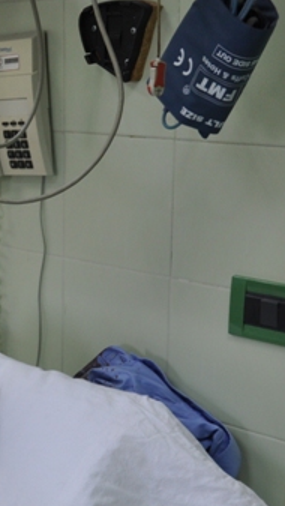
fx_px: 1049
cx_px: -200
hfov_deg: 14.0
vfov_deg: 27.0
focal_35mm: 78
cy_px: 324
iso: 450
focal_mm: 21
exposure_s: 1/60
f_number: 4
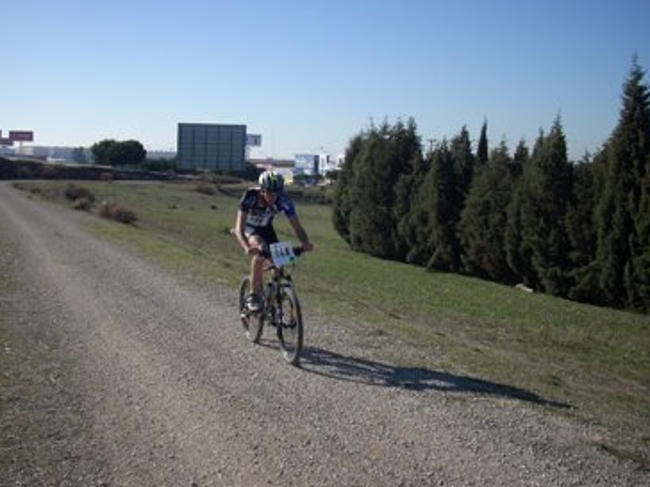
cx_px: 299
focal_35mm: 46
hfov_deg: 41.2
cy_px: 202
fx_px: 864
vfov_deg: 31.5
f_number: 5.6
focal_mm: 6.2
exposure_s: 1/369
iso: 64
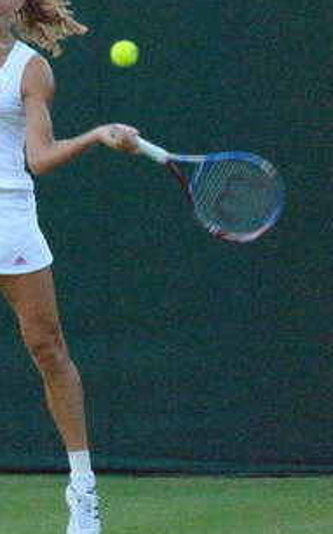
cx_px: -61
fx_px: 5336
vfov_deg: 5.7
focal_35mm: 367
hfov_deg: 3.6
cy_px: 194
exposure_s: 1/400
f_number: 5.3
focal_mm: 105
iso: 1600
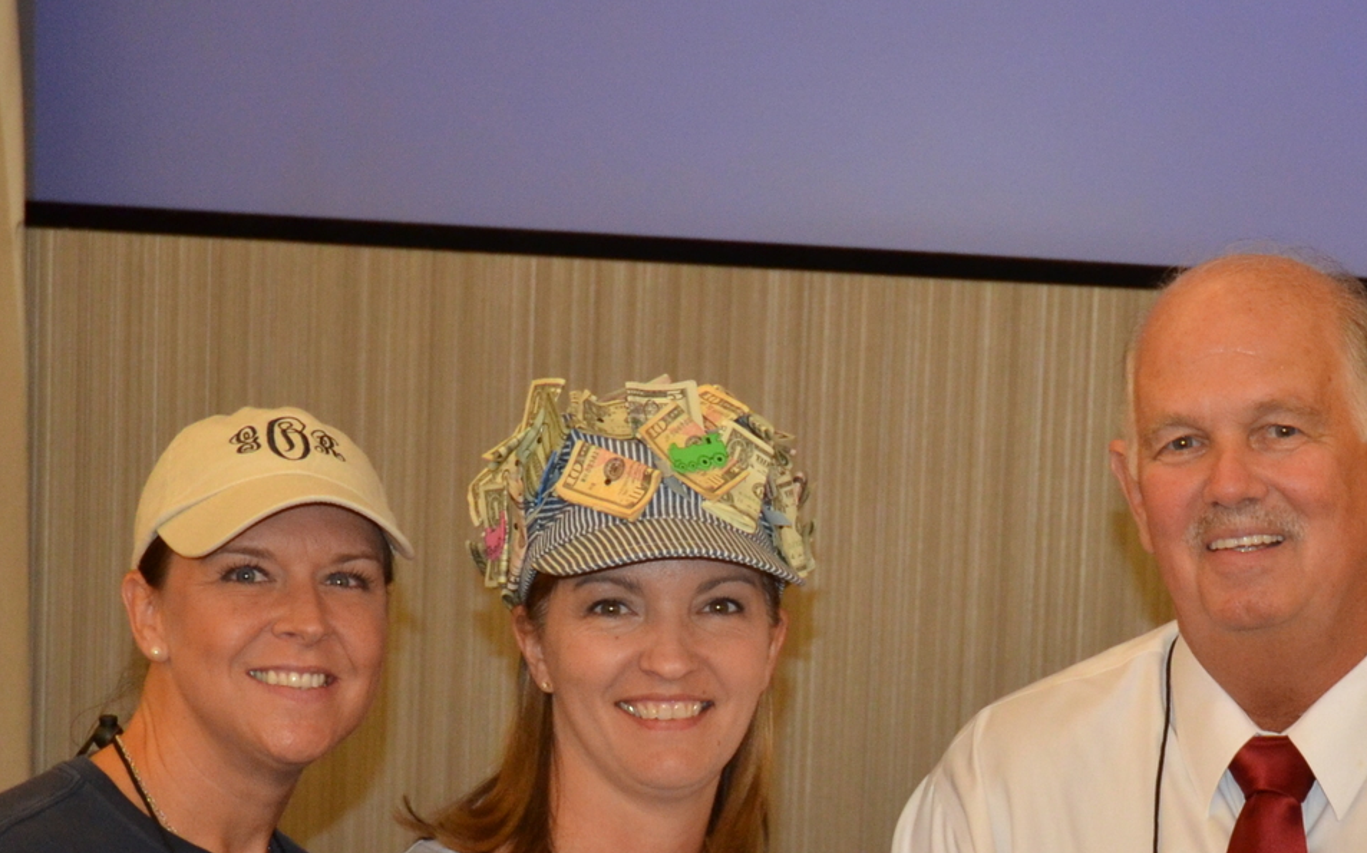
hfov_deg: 16.7
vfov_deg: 10.6
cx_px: 1409
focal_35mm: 122
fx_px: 4556
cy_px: 943
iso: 800
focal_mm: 31
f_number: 4
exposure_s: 1/60
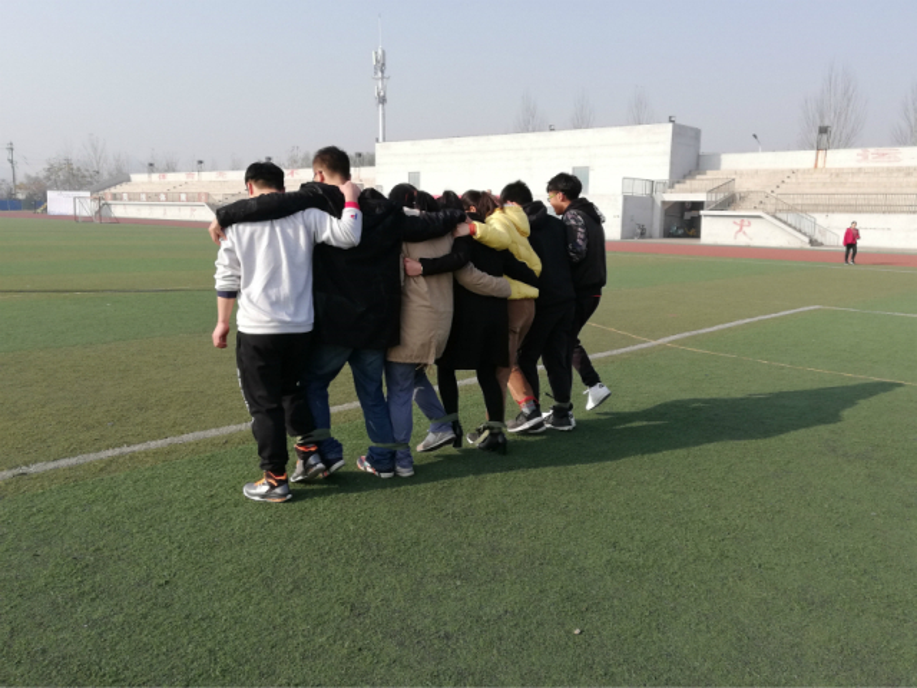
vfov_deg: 48.2
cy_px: 344
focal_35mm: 29
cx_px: 458
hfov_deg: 61.7
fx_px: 768
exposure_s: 1/662
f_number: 2.2
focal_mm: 3.81
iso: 50
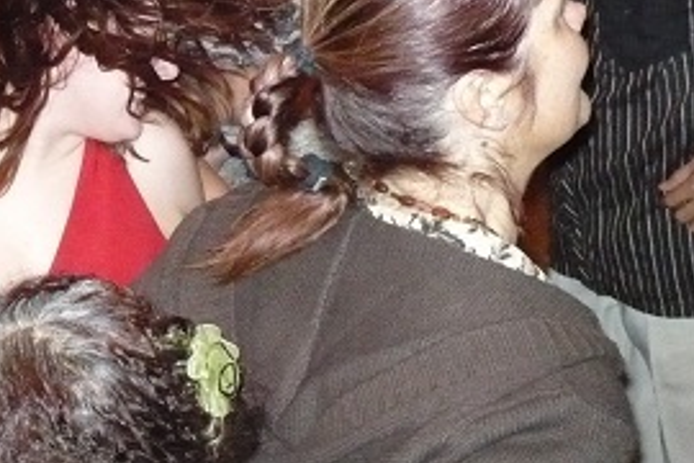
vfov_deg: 16.7
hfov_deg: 24.1
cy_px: 59
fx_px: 1561
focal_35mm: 81
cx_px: 18
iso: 800
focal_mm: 5.8
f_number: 2.8
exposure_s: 1/30
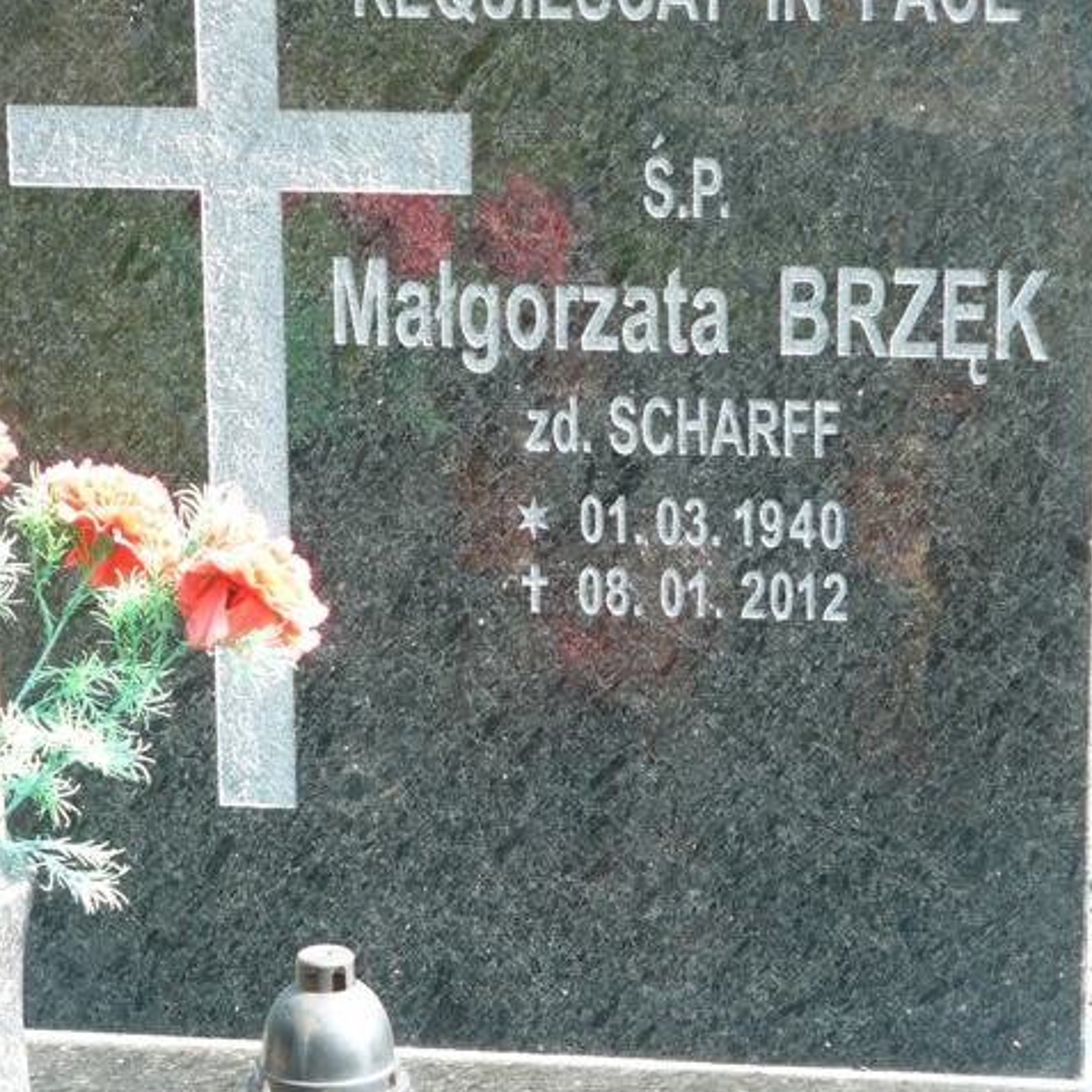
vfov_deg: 15.2
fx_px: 4104
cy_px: 506
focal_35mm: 115
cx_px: 547
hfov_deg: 15.2
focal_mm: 16.2
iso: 100
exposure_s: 1/100
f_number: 3.2
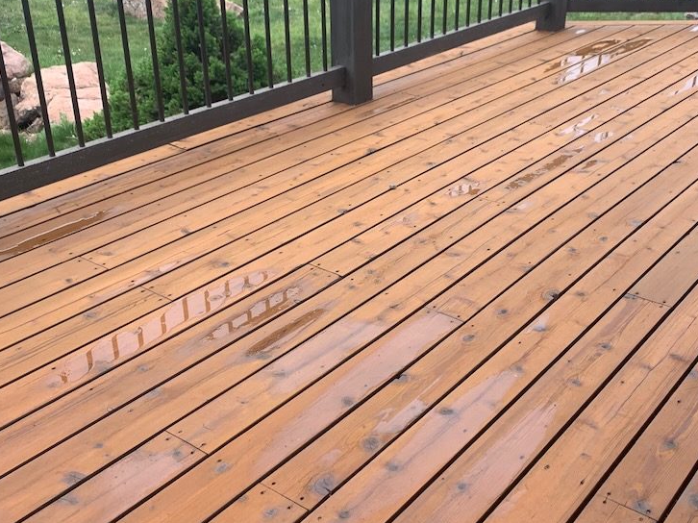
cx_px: 418
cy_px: 281
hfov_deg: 43.6
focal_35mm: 43
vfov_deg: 33.6
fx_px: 867
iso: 25
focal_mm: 4.25
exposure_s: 1/450
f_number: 1.8
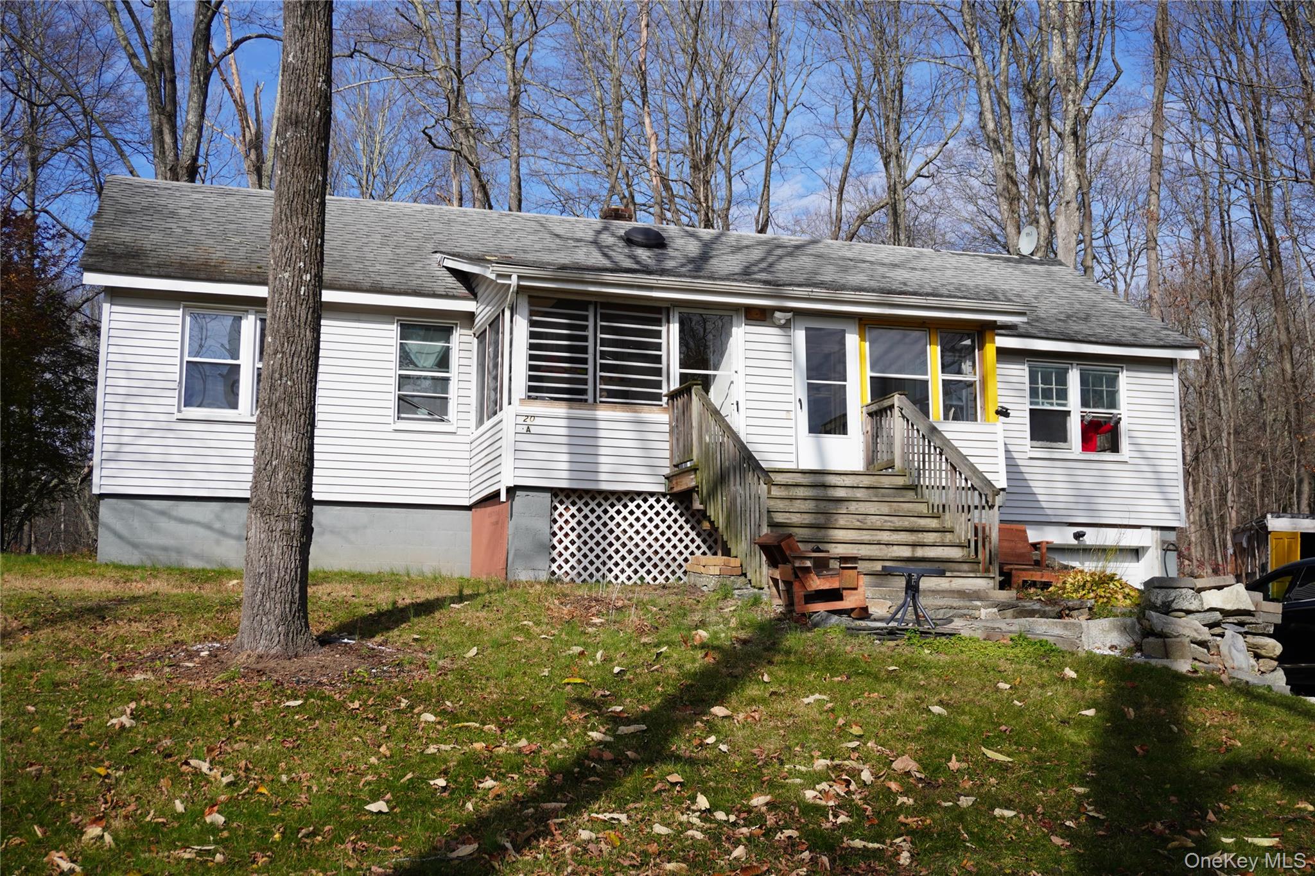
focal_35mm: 42
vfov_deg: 31.9
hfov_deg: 46.4
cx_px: 658
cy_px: 438
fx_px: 1534
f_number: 5.6
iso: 100
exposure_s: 1/800
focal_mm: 28
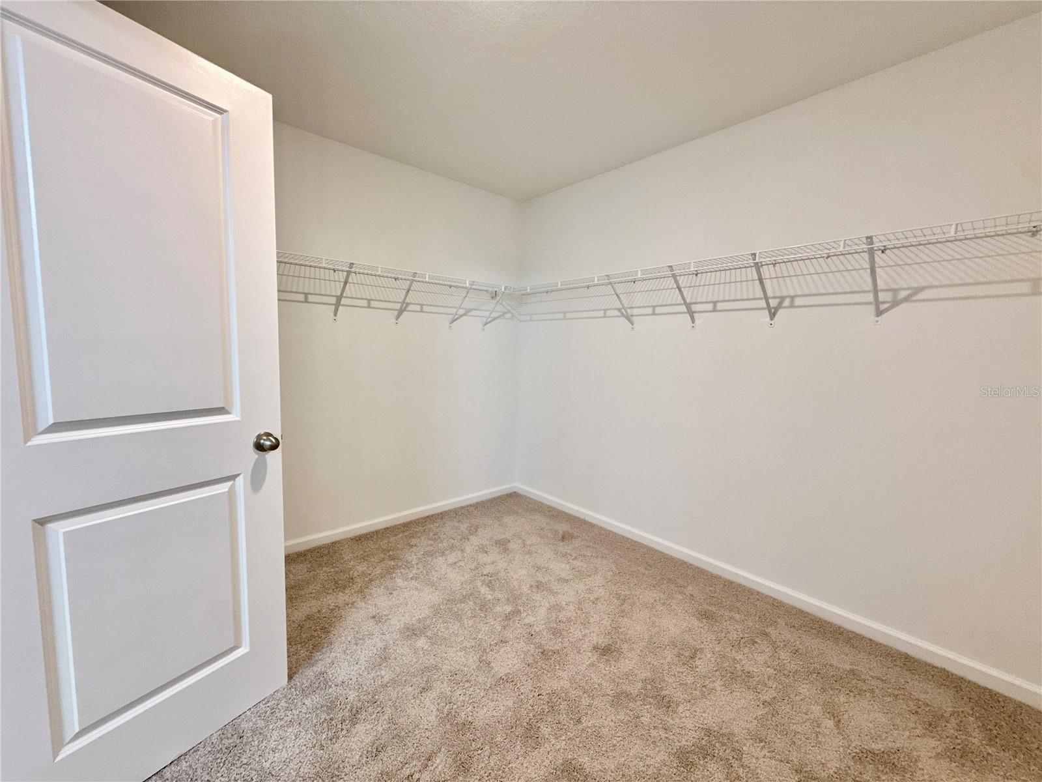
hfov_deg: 102.1
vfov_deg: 85.7
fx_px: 421
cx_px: 521
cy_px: 391
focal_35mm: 14
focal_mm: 2.22
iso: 200
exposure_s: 1/60
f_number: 2.2
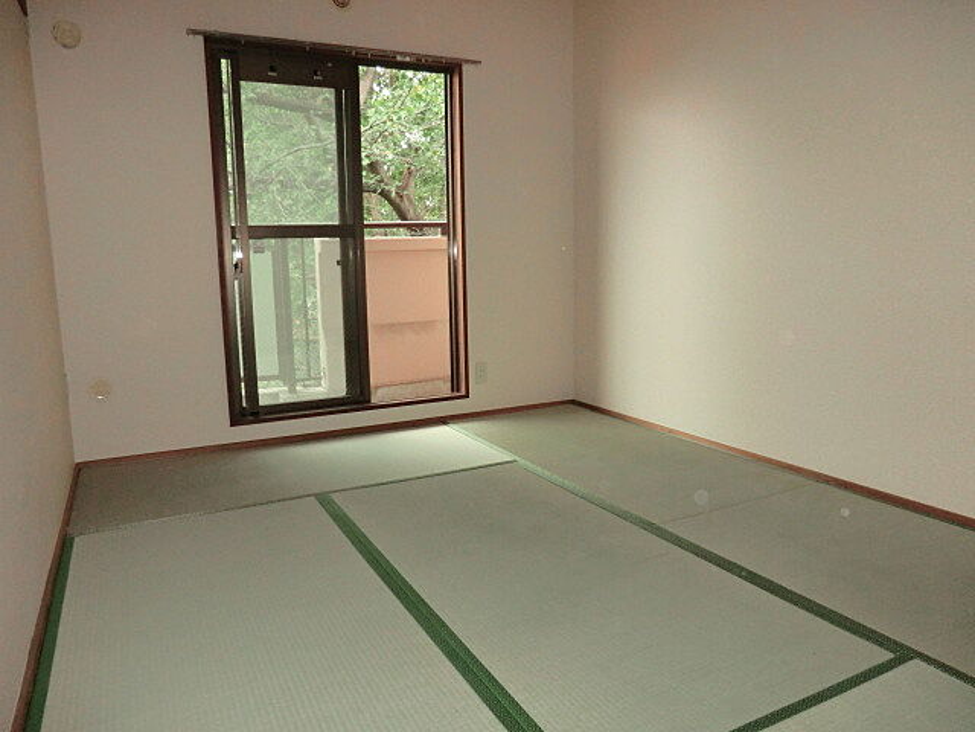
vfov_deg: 56.8
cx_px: 488
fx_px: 676
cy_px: 366
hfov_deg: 71.6
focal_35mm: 24
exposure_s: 1/60
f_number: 3.2
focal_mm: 4.3
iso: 400
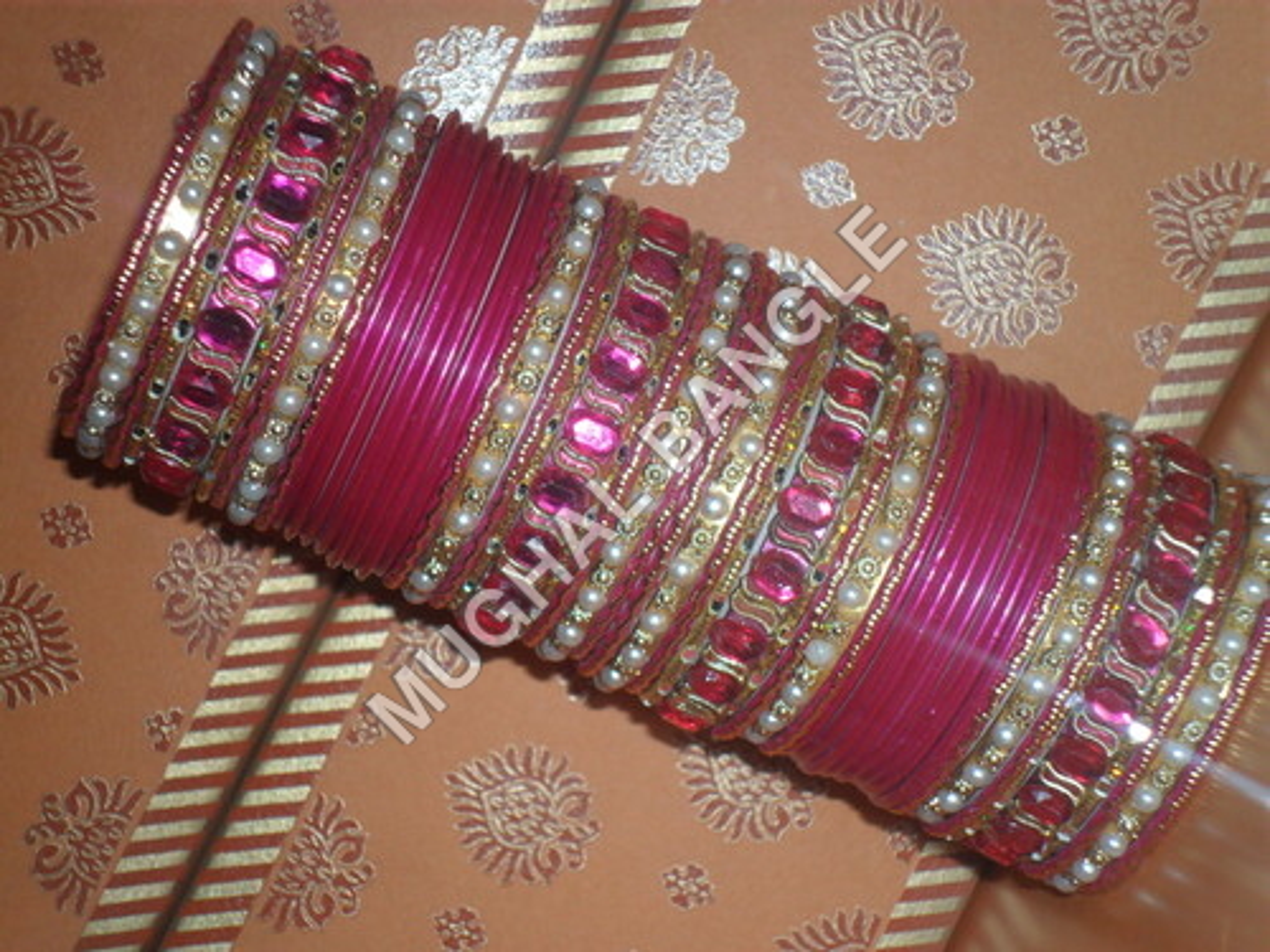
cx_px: 635
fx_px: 3962
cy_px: 476
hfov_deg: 18.2
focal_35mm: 108
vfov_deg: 13.7
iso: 100
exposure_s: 1/60
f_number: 5
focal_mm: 19.6
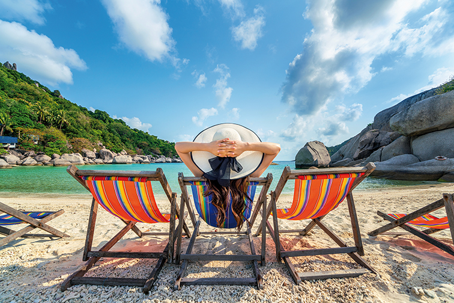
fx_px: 202
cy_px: 152
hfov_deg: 96.7
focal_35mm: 16
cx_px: 227
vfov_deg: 73.7
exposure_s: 1/250
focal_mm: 16
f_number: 9
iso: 100
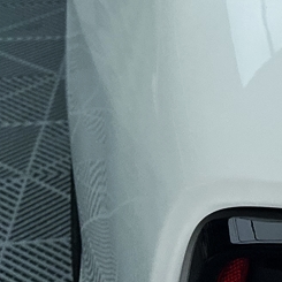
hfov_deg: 12.2
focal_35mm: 130
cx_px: 521
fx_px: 1198
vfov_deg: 12.4
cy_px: -200
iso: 80
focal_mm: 6.86
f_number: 1.78
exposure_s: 1/1144
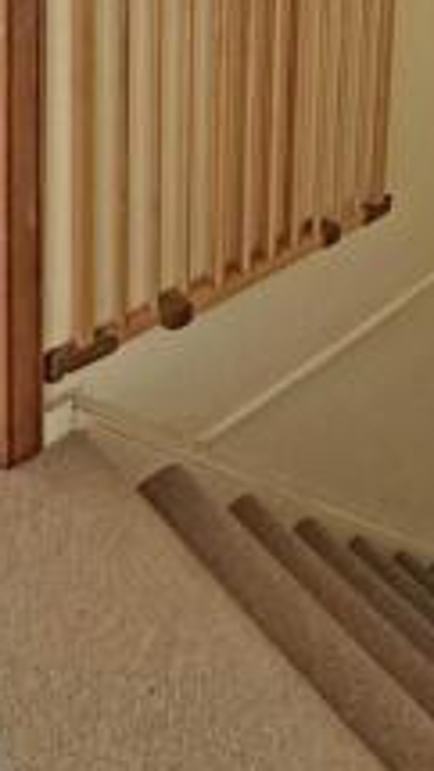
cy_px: 77
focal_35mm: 31
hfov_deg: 37.6
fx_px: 634
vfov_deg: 54.5
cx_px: 169
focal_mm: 2.22
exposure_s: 1/50
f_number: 2.2
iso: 400
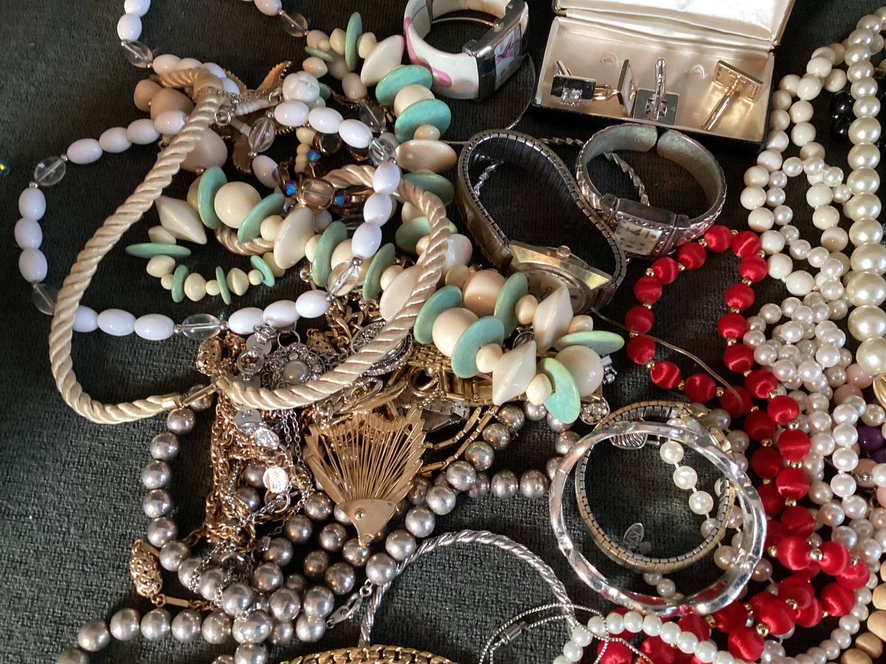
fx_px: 794
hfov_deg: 58.3
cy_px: 332
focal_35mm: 31
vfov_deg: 45.4
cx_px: 443
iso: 320
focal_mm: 3.3
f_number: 2.4
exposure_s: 1/50
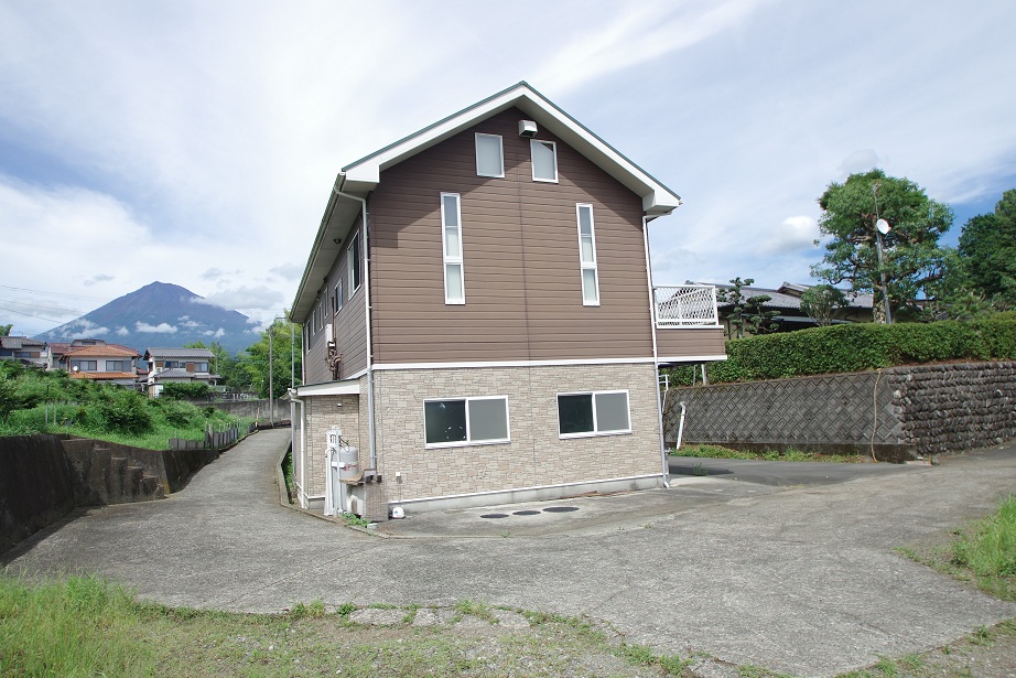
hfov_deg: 78.6
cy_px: 339
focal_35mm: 22
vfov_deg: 57.2
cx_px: 508
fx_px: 621
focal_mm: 15
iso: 100
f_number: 8
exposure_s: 1/250
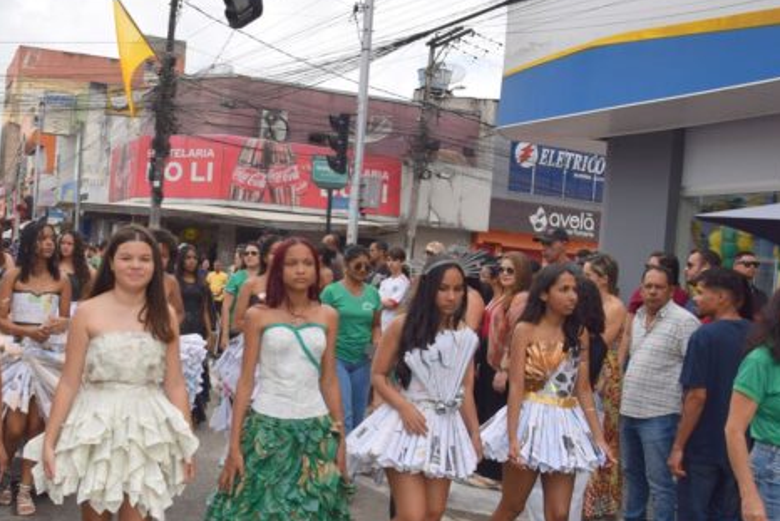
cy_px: 309
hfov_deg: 44.6
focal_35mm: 43
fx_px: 932
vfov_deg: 31.1
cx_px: 243
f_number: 9
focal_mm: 18
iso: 100
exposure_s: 1/200
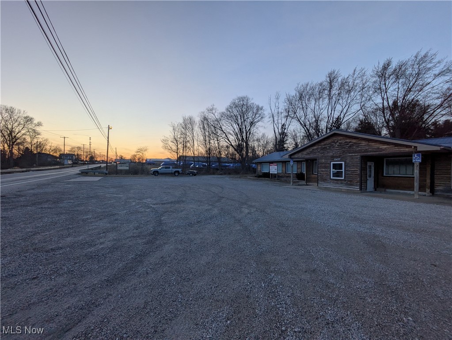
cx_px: 226
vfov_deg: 85.7
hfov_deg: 102.0
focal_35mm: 14
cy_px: 170
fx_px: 183
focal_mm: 1.83
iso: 67
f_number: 2.2
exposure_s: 1/120
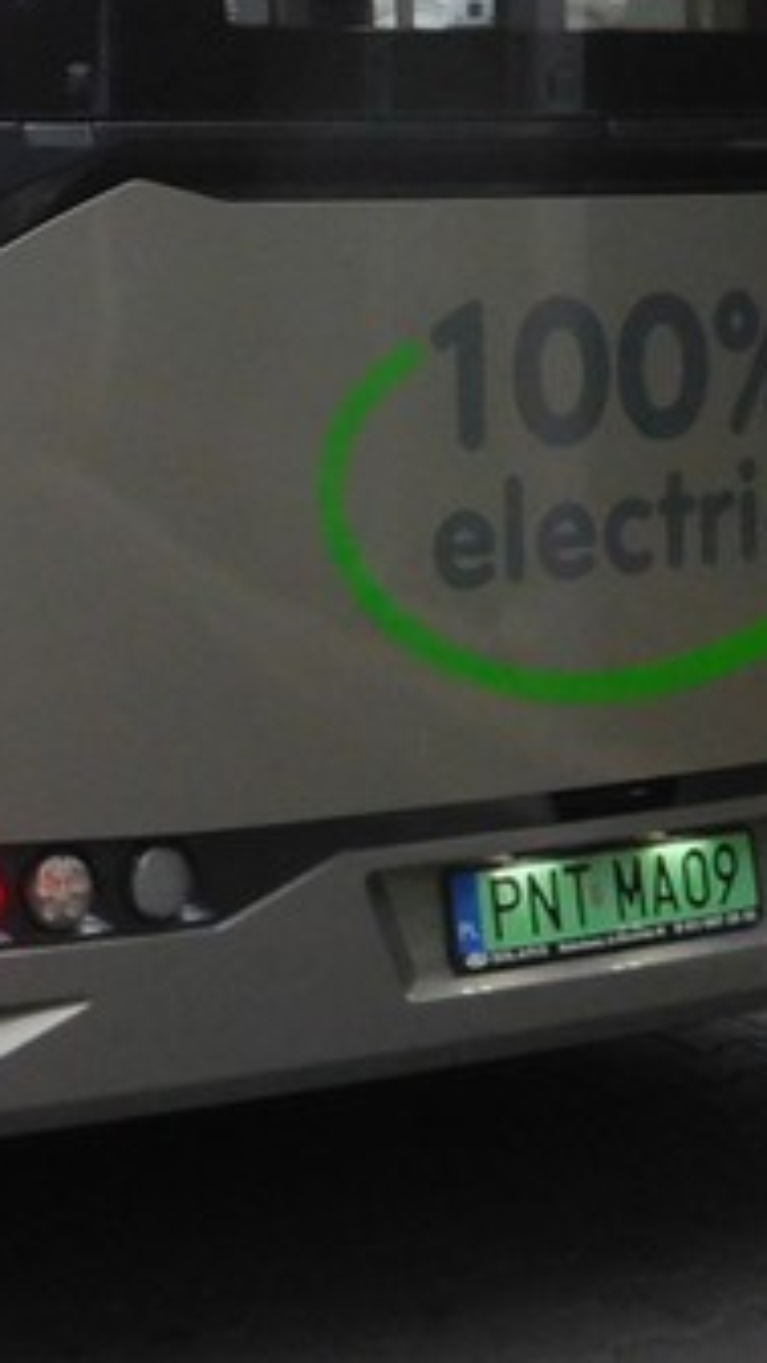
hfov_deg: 15.9
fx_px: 2639
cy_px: 51
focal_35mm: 73
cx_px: -146
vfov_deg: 27.5
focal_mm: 4.5
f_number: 3.4
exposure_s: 1/125
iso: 400
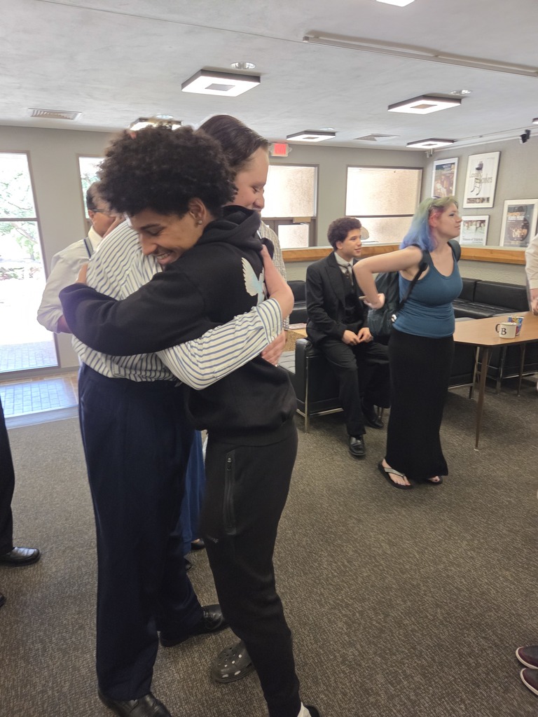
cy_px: 358
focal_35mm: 23
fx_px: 477
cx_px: 269
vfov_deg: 73.9
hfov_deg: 58.9
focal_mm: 5.4
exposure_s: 1/120
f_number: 1.8
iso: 640
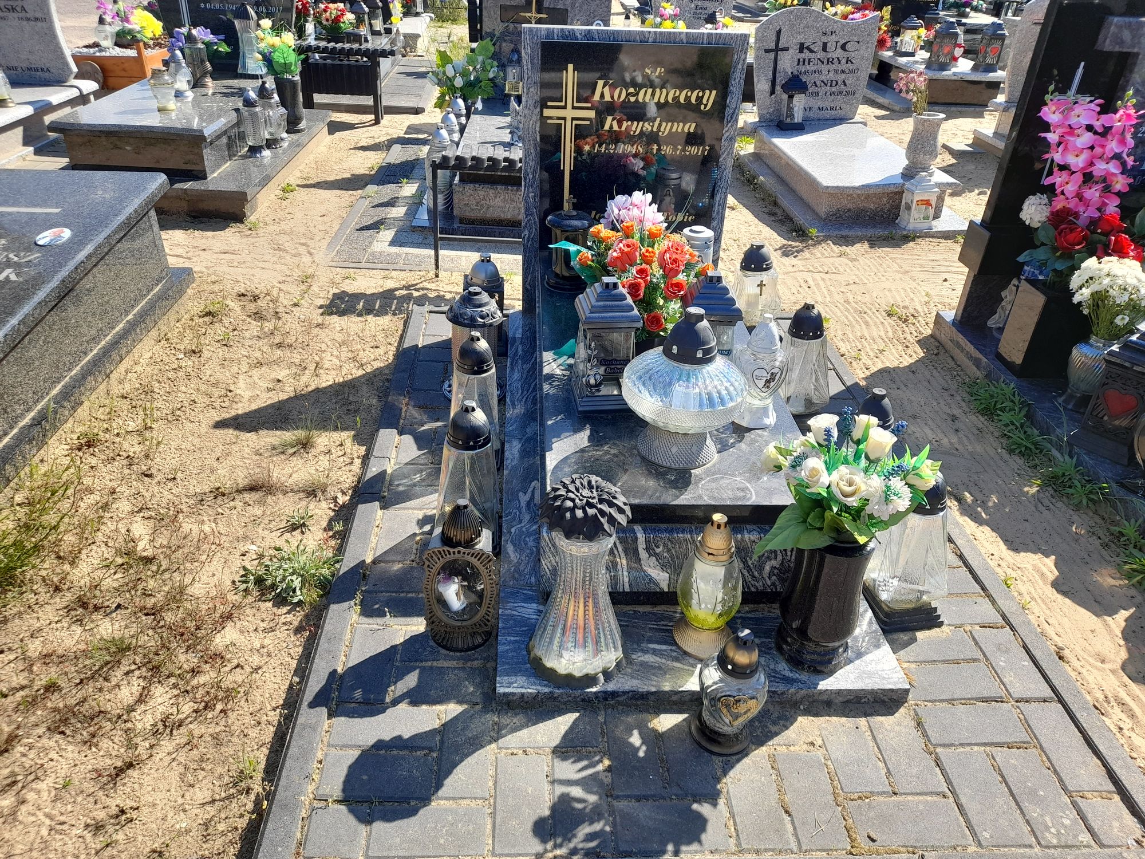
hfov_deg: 69.4
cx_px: 572
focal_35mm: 25
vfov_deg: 54.9
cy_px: 430
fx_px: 827
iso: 20
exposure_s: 1/356
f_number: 2
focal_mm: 4.6
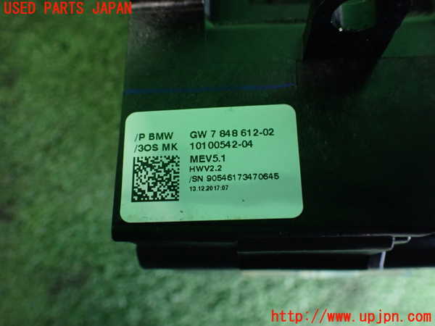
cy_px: 163
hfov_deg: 60.0
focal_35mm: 30
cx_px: 218
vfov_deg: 46.8
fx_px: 377
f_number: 2.3
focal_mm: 5.4
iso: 800
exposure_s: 1/40
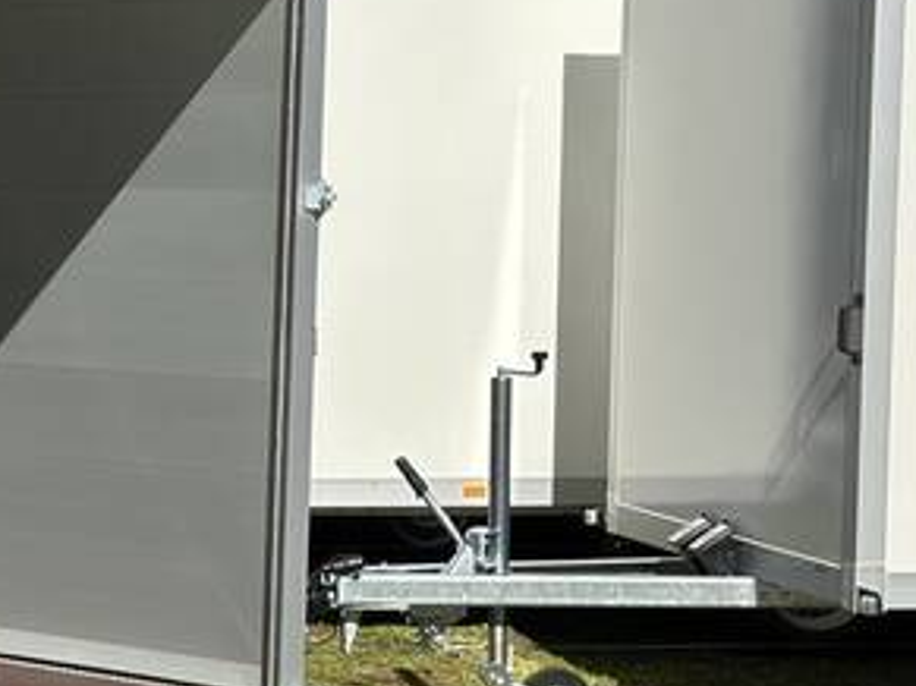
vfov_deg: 11.2
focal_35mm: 132
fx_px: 3492
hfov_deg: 14.5
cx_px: -142
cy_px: 444
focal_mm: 6.86
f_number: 1.78
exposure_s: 1/5263
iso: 80
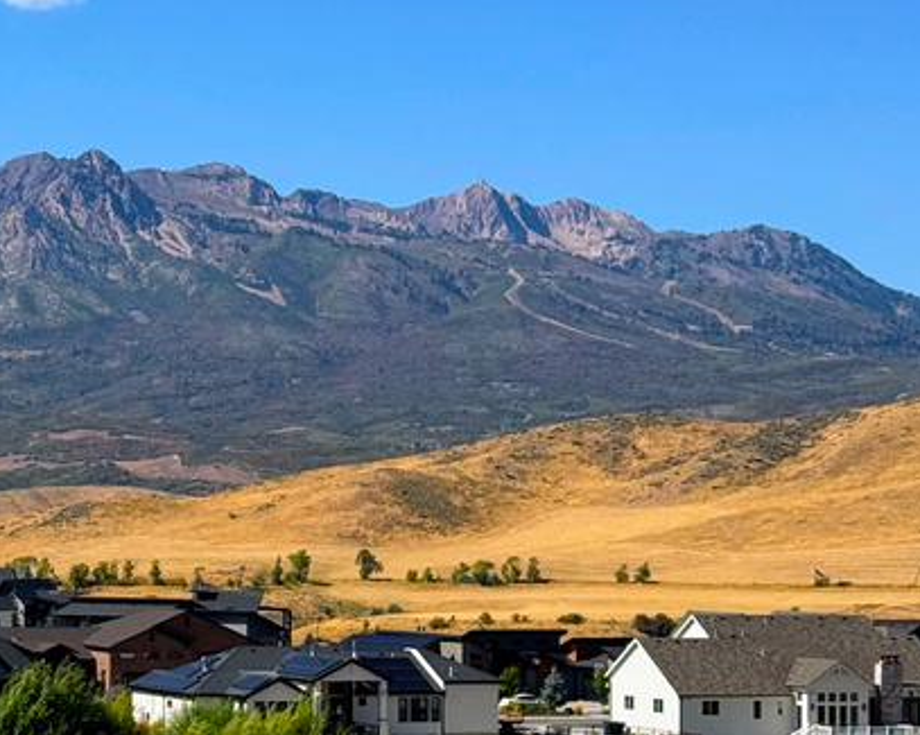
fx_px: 3211
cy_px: 486
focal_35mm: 118
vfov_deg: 13.0
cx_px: -79
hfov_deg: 15.9
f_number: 1.78
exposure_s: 1/6410
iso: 64
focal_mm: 6.76
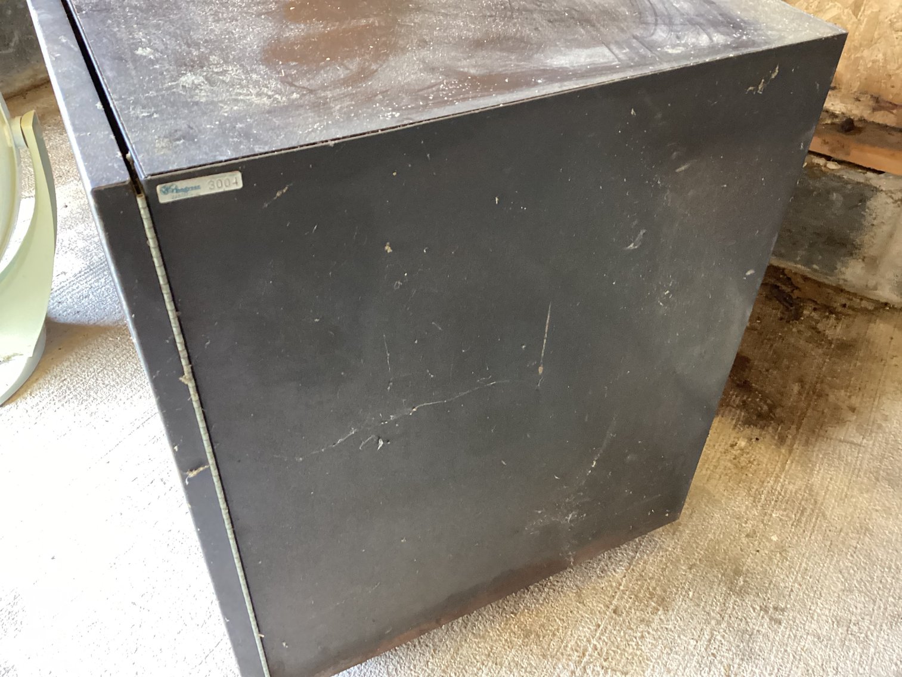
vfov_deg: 45.4
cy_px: 338
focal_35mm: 31
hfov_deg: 58.3
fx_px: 808
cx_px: 451
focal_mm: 3.3
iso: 320
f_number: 2.4
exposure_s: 1/33
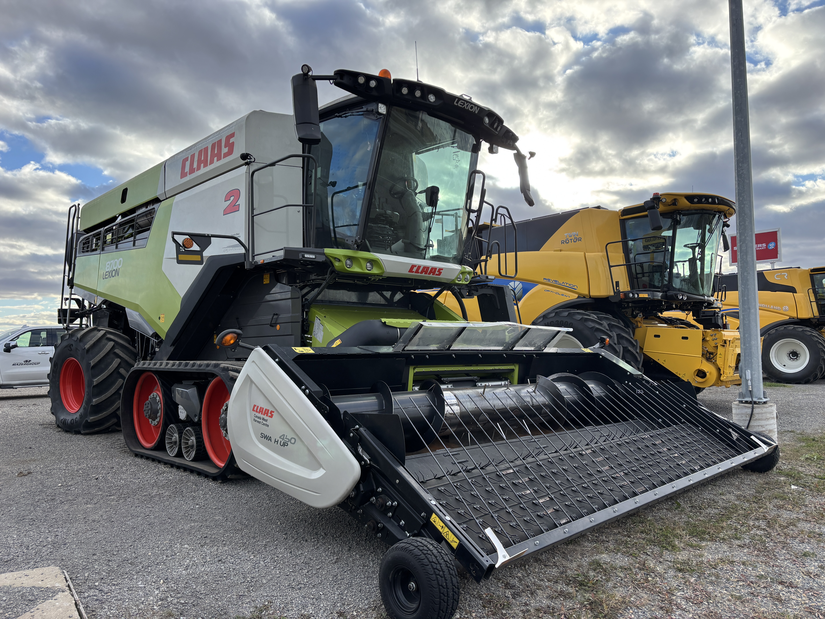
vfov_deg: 53.1
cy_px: 310
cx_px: 412
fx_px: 620
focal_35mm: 26
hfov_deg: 67.3
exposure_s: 1/1115
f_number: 1.6
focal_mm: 5.96
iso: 50
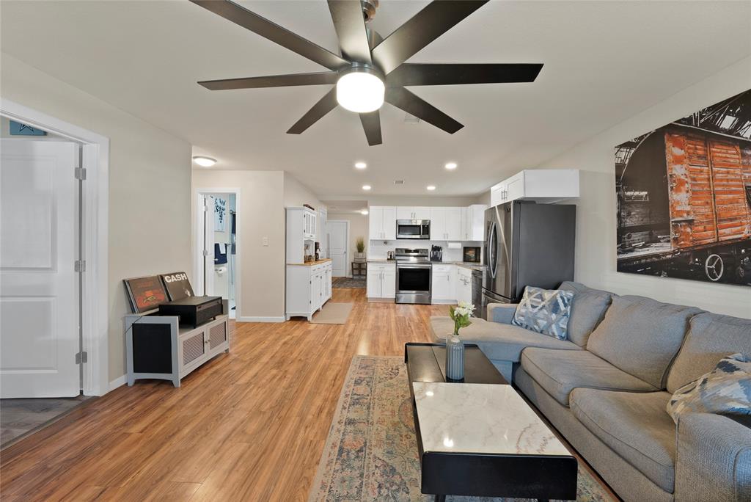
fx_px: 250
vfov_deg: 90.1
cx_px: 376
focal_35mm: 12
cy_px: 251
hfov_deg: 112.6
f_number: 9
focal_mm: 12
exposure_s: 1/1.25
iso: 640
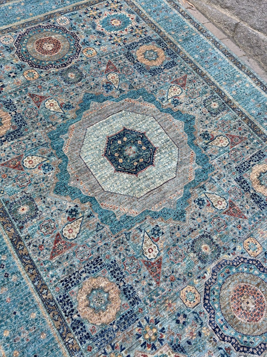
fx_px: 267
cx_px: 134
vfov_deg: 67.3
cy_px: 178
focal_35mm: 26
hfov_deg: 53.1
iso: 50
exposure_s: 1/361
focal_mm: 5.7
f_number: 1.5
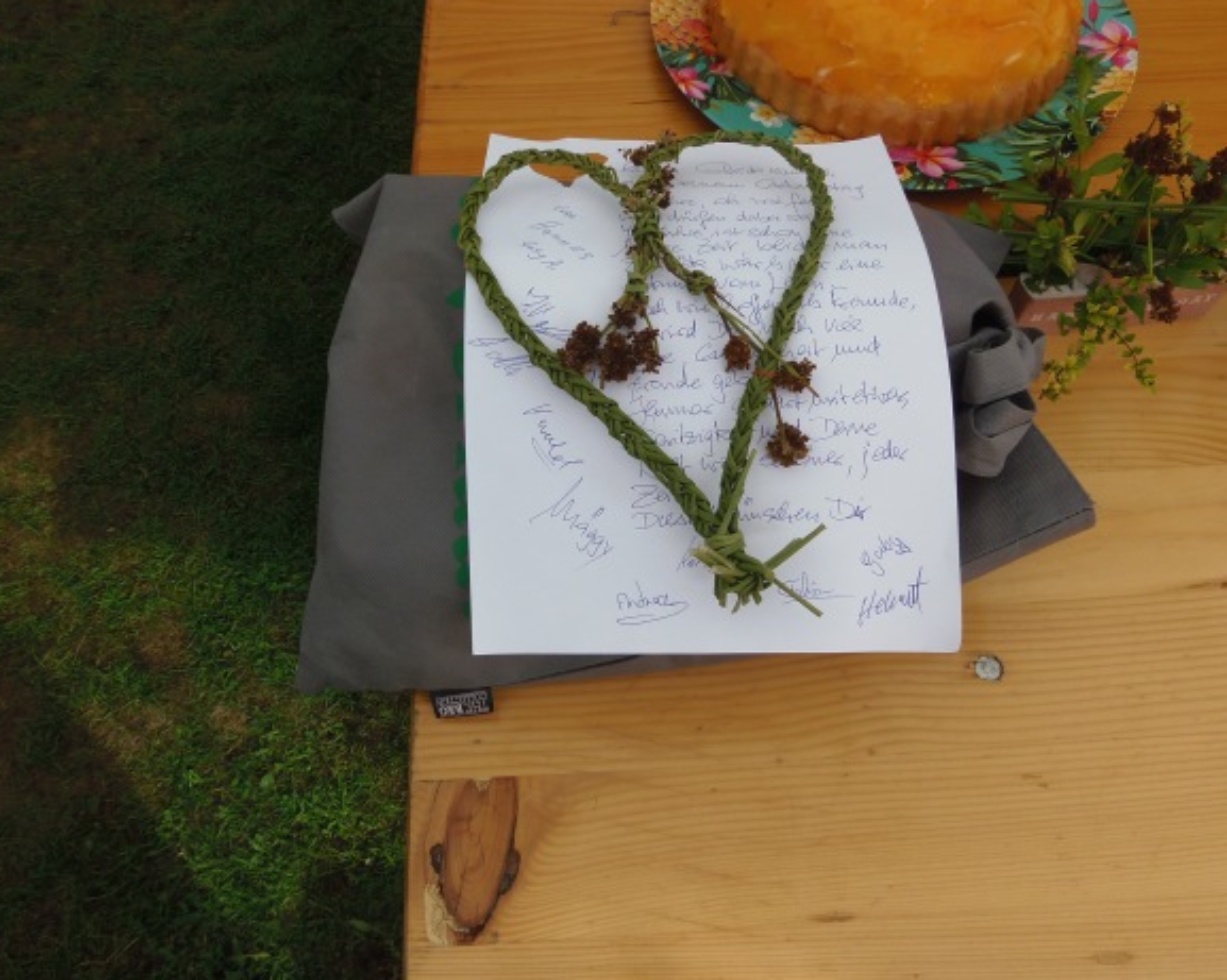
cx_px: 583
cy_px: 504
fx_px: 944
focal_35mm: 26
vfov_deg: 54.9
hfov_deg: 66.0
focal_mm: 4.3
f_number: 5.5
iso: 64
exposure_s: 1/320
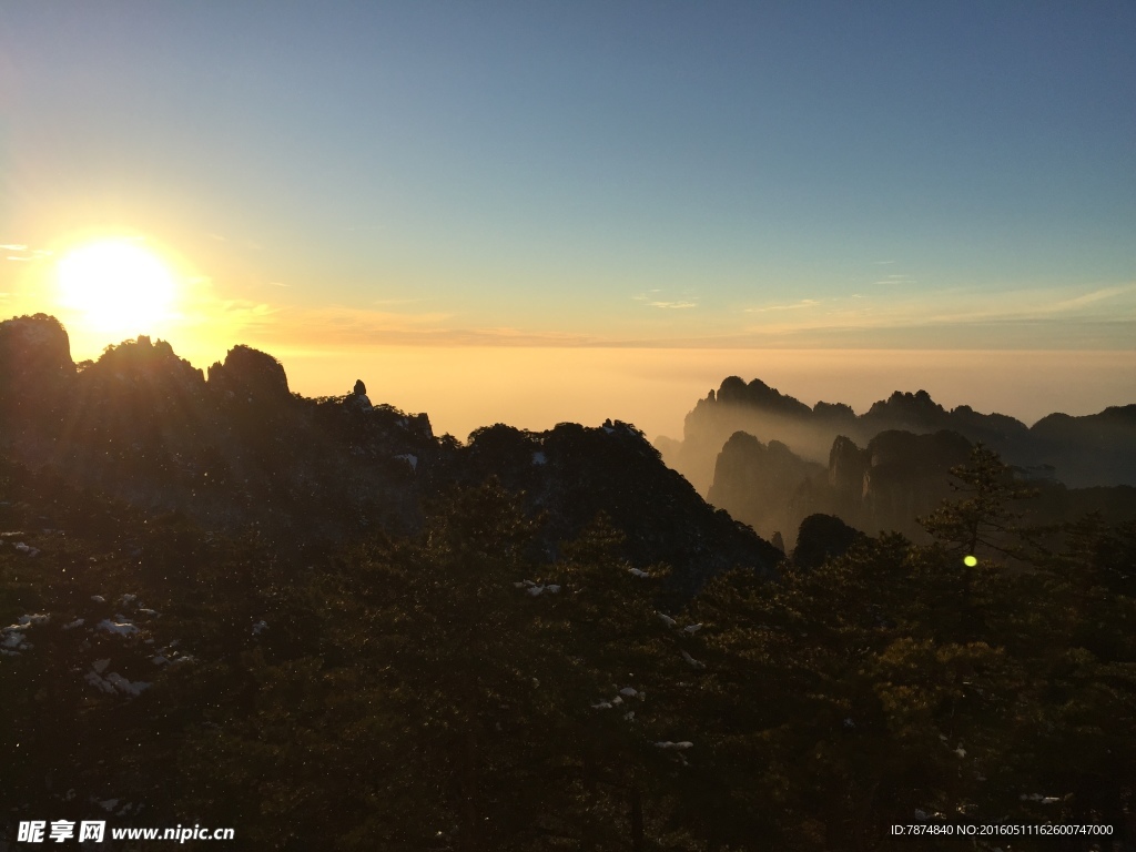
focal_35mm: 29
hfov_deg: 61.7
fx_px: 952
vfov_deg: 48.2
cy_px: 426
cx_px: 568
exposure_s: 1/2326
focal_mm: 4.15
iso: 32
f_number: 2.2
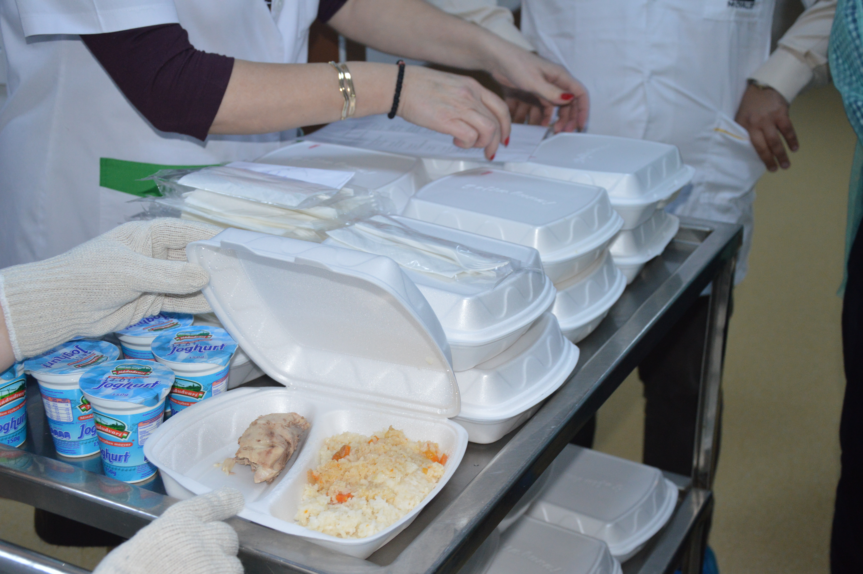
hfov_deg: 41.1
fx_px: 1150
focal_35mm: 48
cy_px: 287
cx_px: 432
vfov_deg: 28.0
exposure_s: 1/100
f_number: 5.6
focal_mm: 32
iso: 800
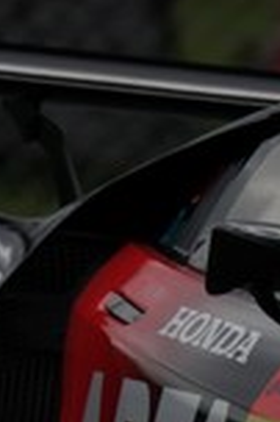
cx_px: 776
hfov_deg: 0.5
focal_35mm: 2841
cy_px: 336
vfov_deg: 0.7
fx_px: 33218
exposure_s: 1/800
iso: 100
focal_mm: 600
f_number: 6.3
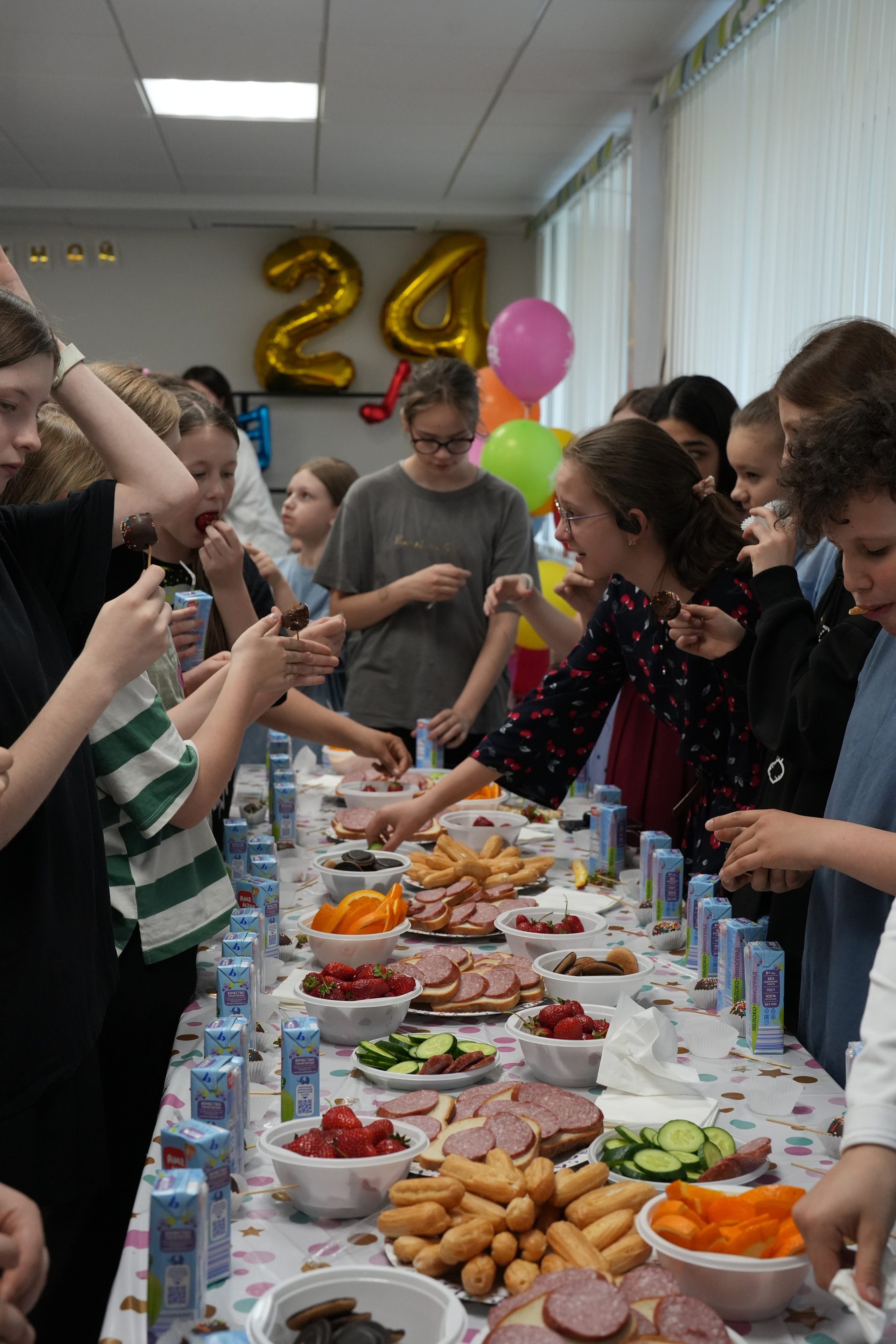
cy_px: 672
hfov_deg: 27.0
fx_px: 1867
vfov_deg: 39.6
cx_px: 448
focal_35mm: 50
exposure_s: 1/320
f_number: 5.6
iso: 3200
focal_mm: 50
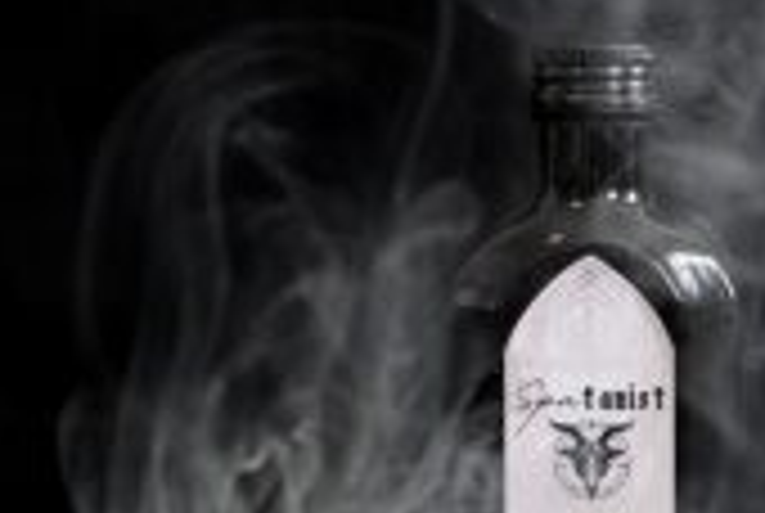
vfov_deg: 12.4
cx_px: 576
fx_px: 2363
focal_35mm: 111
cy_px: 356
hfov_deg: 18.3
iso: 1600
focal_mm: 30
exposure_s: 1/160
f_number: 4
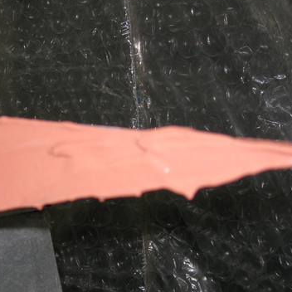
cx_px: 71
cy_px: 173
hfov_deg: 27.7
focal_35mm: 61
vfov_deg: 28.1
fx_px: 582
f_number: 2.8
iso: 64
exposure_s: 1/60.1
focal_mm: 7.8
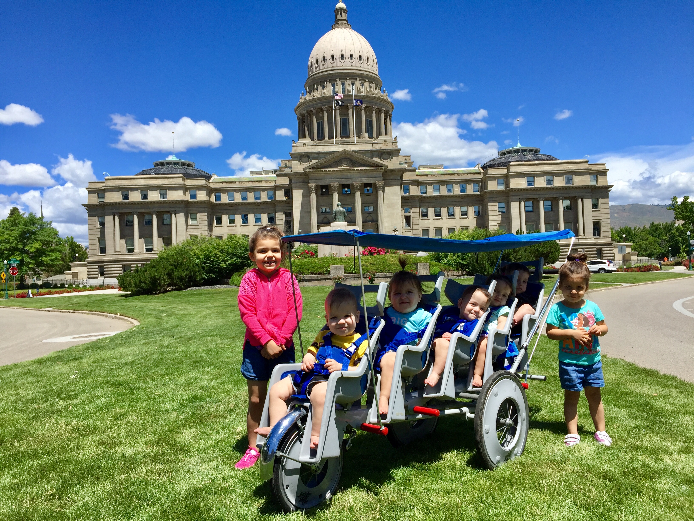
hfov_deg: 61.7
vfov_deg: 48.2
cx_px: 347
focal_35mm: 29
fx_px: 581
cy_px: 260
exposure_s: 1/1980
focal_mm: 4.15
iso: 32
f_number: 2.2
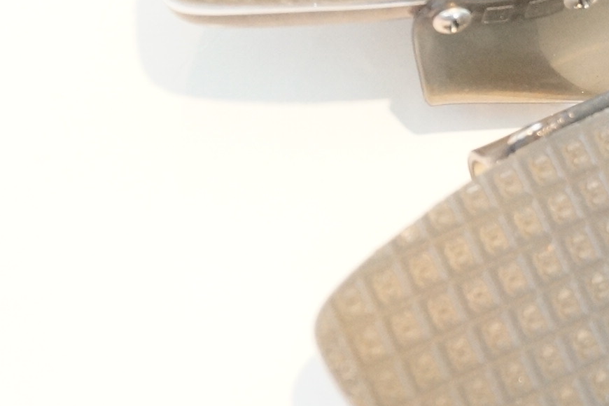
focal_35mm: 118
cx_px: 818
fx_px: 1996
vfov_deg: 11.6
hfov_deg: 16.3
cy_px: 62
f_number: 4.5
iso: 3200
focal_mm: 28
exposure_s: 1/40
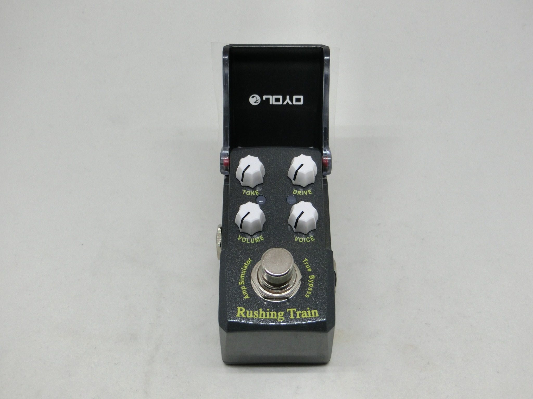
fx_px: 801
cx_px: 266
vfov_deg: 28.0
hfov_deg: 36.8
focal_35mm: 52
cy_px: 200
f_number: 4.7
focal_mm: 9.3
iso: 125
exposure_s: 1/125
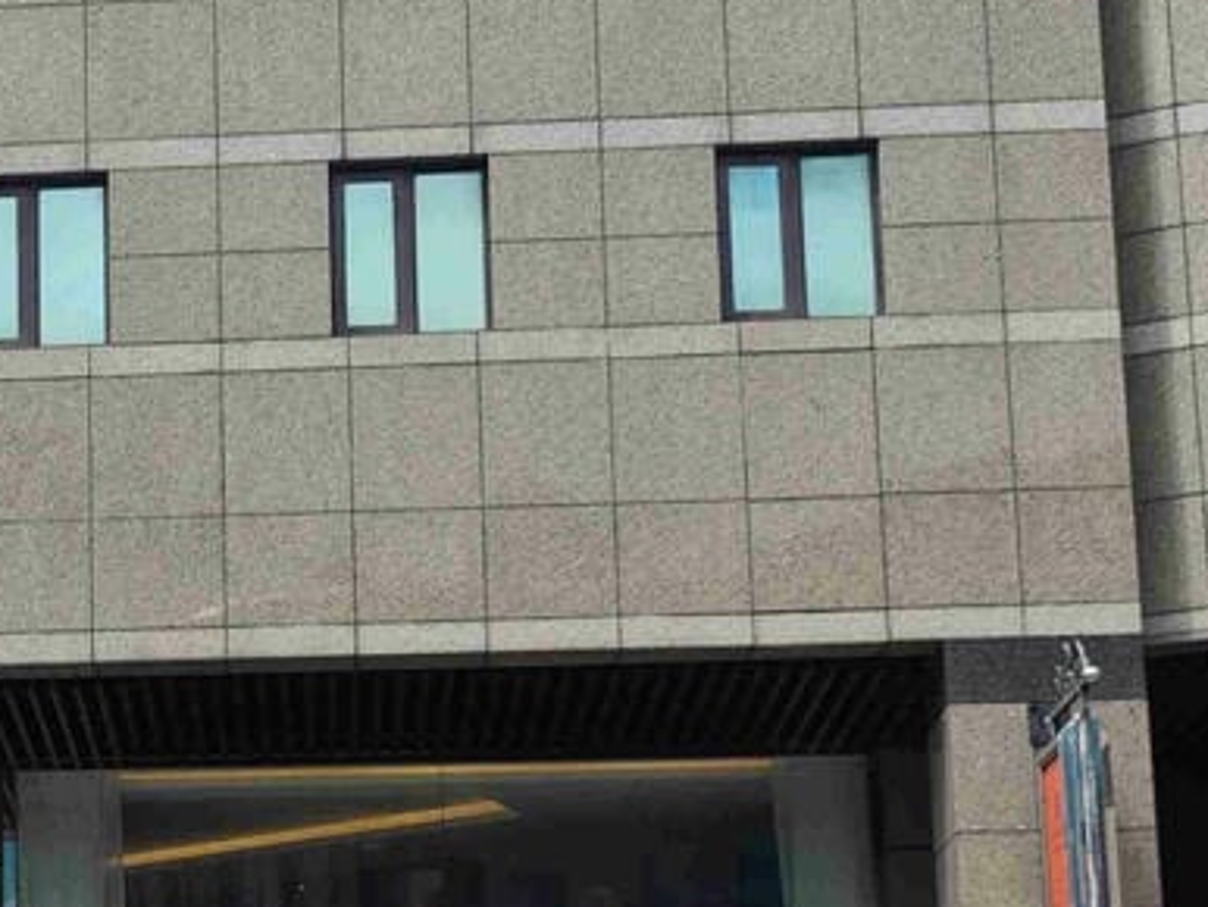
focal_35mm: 115
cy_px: 660
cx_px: -122
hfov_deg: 16.6
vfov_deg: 12.9
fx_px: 4016
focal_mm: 8.72
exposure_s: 1/1623
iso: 50
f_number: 2
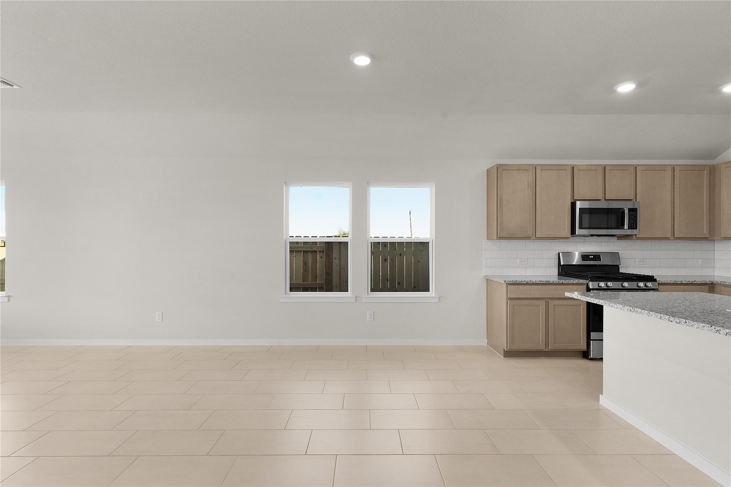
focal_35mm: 17
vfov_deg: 70.4
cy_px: 244
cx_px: 366
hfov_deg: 93.3
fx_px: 345
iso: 100
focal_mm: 17
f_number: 9
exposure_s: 1/6
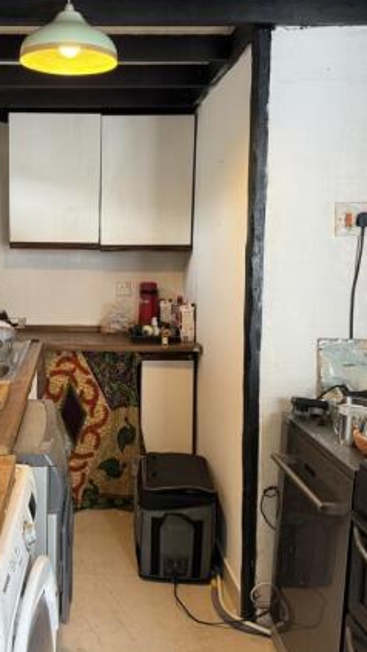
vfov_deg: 55.3
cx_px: 81
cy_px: 317
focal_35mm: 36
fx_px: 623
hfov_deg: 32.1
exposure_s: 1/60
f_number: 1.78
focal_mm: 6.76
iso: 250
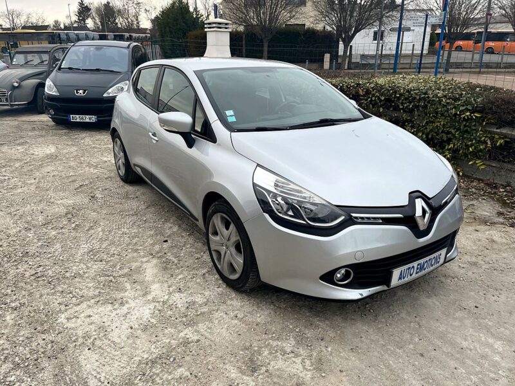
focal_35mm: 26
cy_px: 193
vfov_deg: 53.1
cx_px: 258
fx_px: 387
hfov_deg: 67.3
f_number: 1.6
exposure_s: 1/122
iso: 80
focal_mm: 5.1
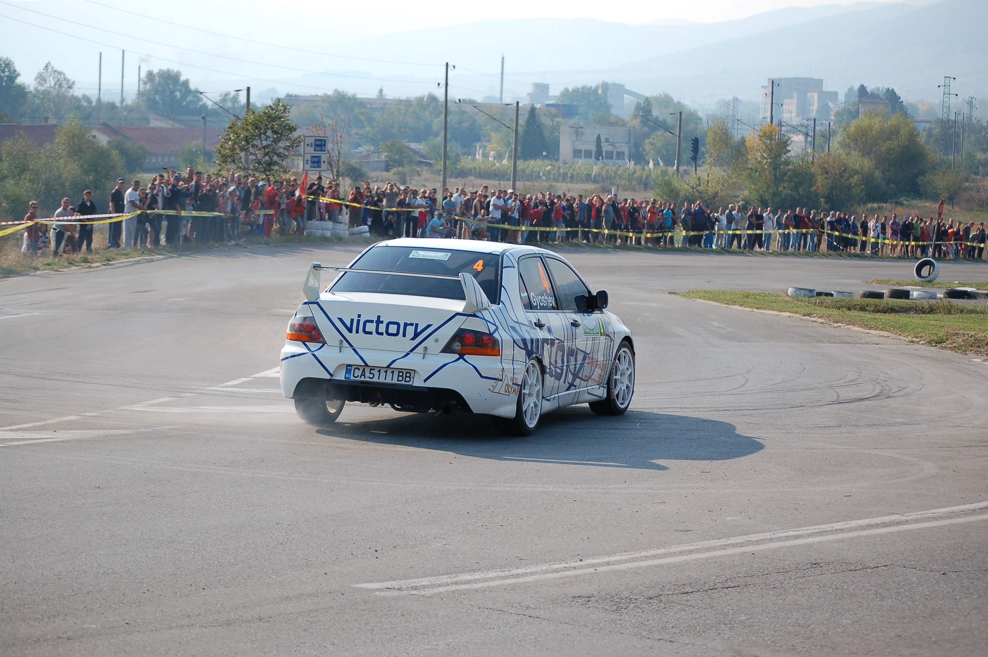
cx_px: 494
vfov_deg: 16.5
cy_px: 328
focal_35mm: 82
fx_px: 2262
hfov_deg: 24.6
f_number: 4.5
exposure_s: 1/1000
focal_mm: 55
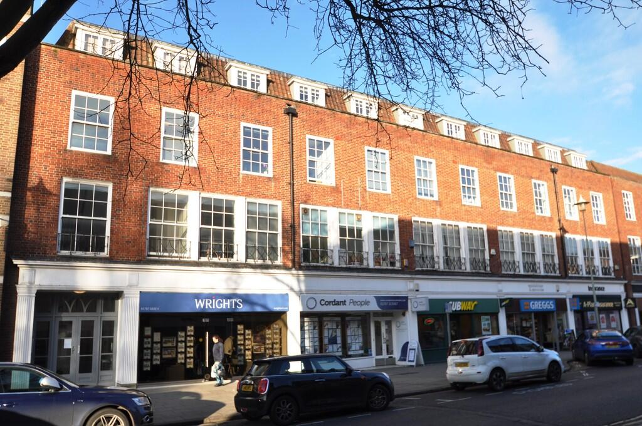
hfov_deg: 64.6
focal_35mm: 28
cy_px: 213
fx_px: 508
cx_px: 321
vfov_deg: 45.6
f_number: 7.1
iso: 200
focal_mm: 19
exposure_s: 1/200
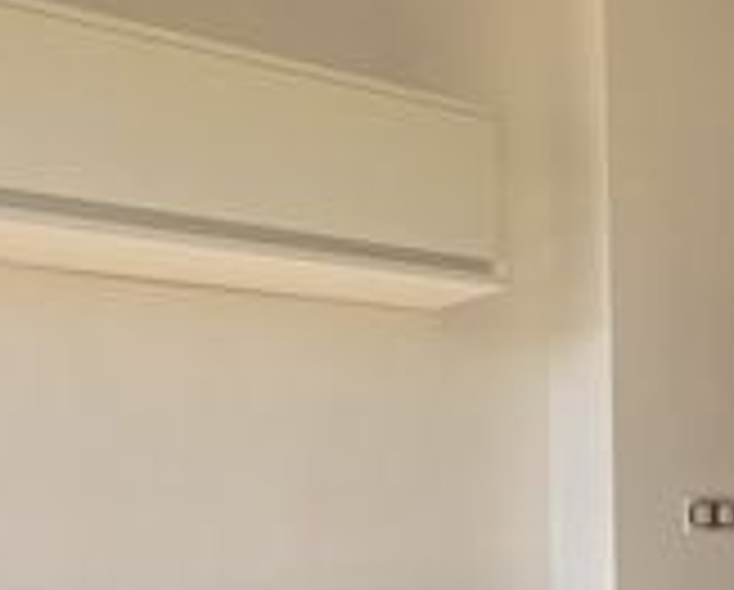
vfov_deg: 25.5
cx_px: 768
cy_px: 450
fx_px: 1284
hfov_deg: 29.4
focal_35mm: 59
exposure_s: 1/406
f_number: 2.2
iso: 40
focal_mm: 2.22
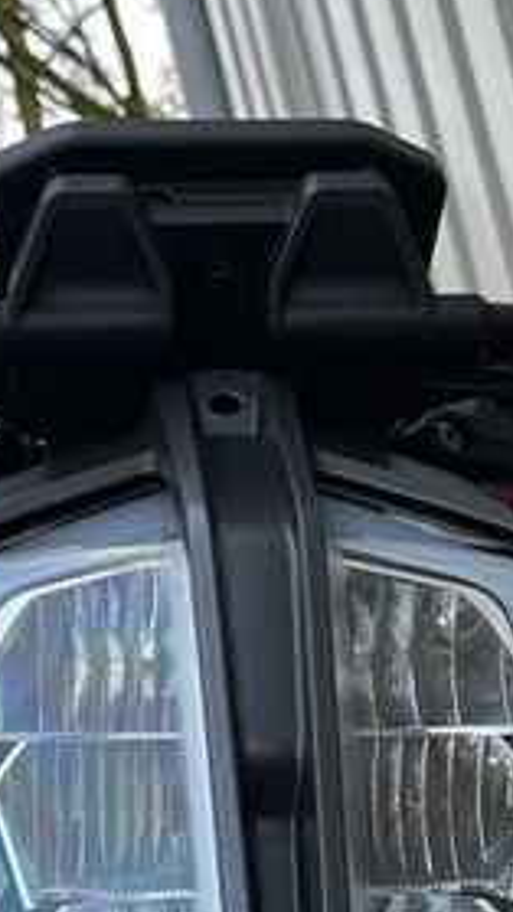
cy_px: 680
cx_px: 160
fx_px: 1571
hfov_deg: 18.5
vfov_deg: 31.8
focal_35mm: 65
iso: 32
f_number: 1.6
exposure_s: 1/122
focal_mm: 5.1
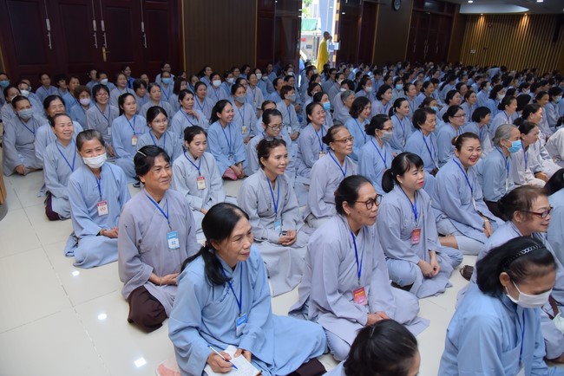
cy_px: 188
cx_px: 282
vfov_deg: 53.2
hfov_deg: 73.7
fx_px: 376
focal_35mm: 24
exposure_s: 1/125
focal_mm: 24
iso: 800
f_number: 5
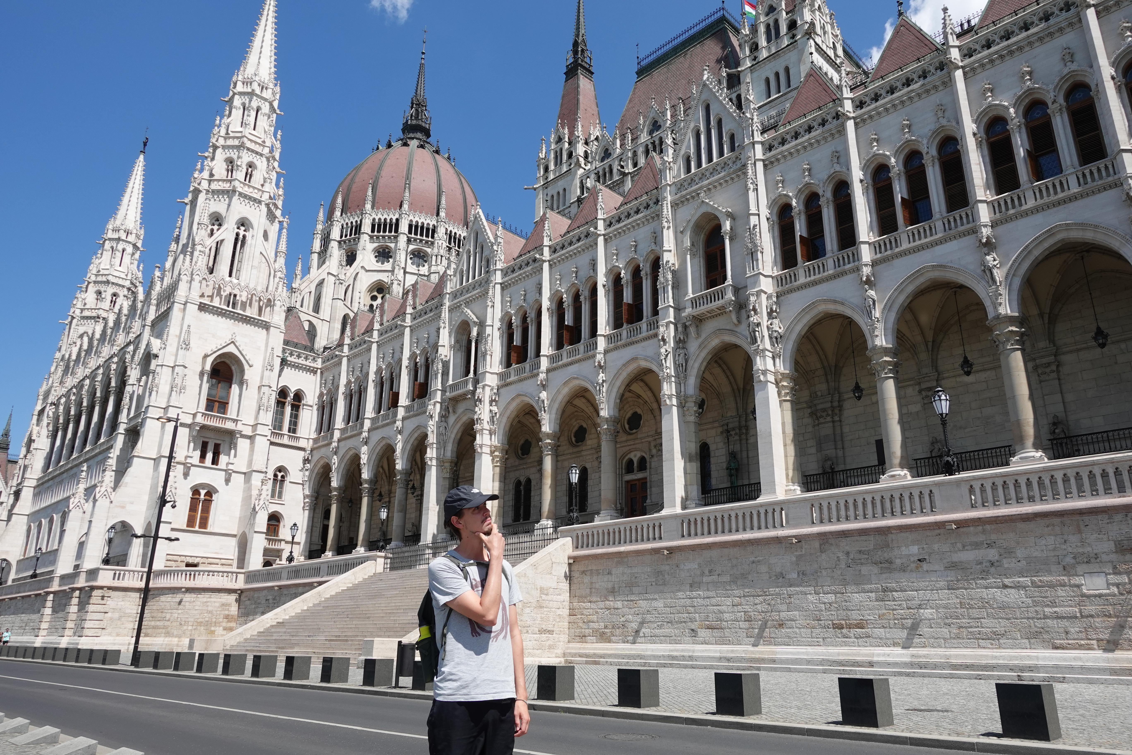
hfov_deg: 73.7
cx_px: 566
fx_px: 755
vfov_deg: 53.1
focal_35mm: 24
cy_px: 378
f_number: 5.6
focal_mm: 8.8
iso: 125
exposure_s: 1/500
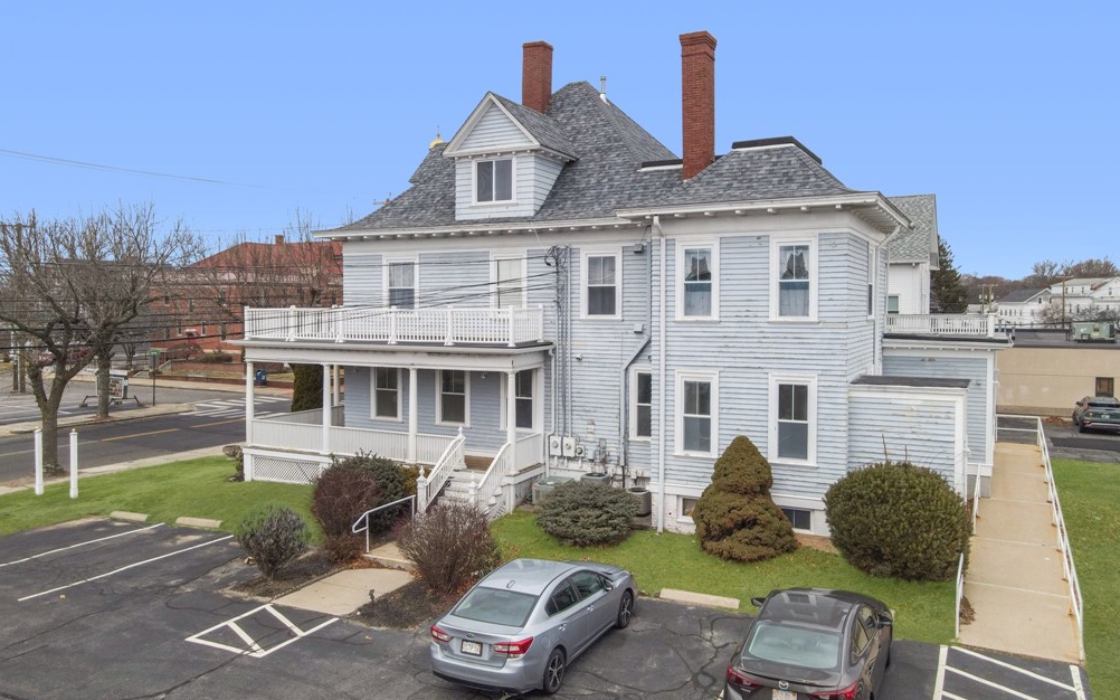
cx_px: 568
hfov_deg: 70.4
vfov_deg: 47.5
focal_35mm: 26
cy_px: 324
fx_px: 794
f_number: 2.8
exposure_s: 1/160
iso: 100
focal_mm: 4.5
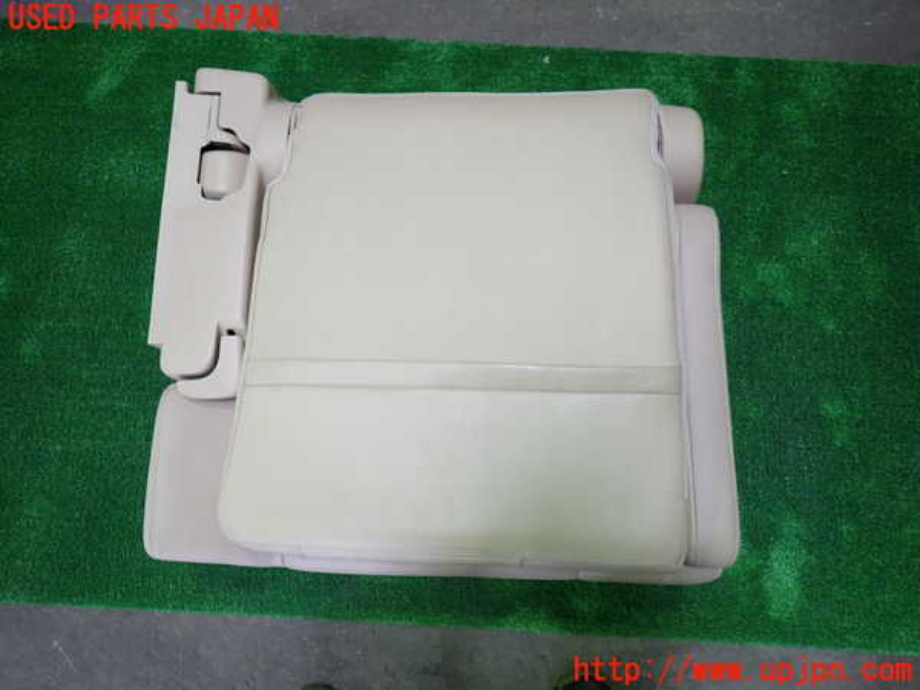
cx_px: 460
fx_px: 664
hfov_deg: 69.4
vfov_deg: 54.9
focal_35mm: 25
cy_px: 345
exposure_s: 1/40
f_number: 2
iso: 200
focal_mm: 4.5
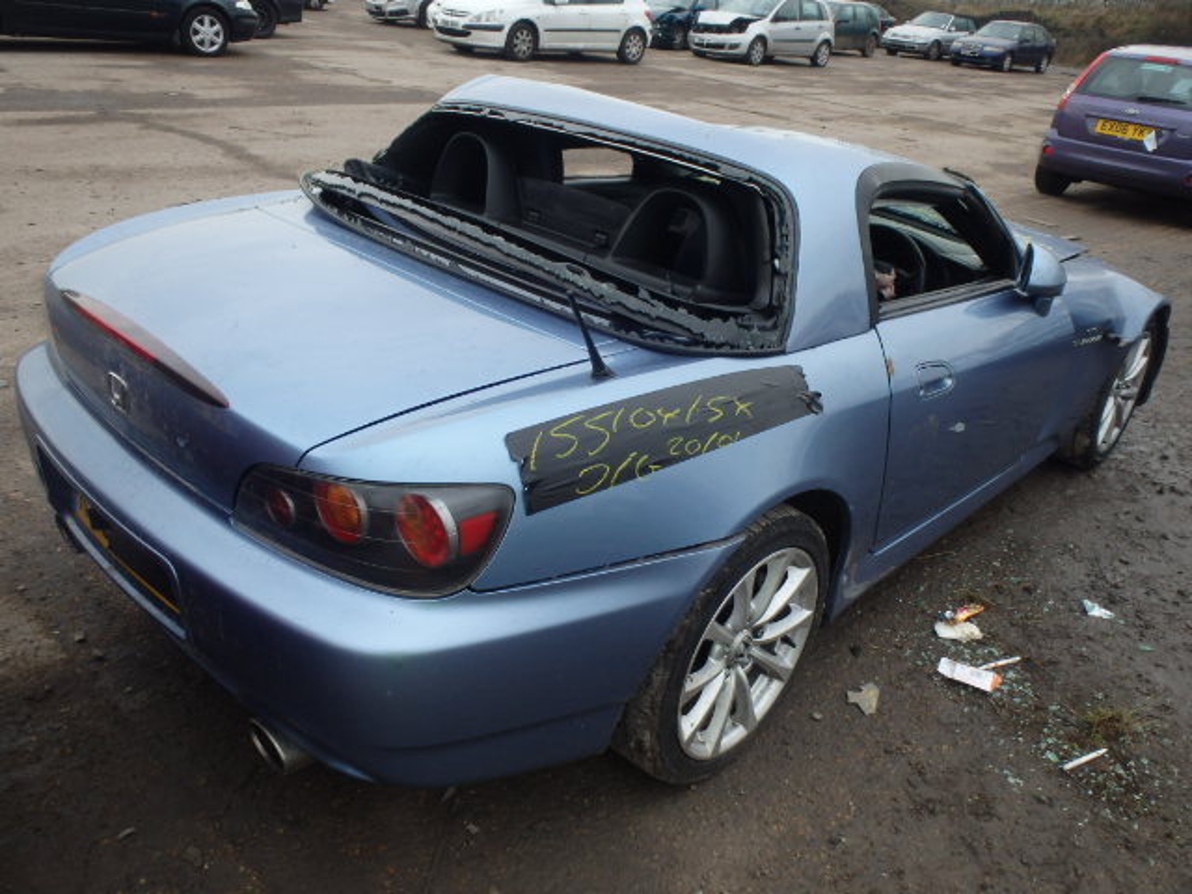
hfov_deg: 63.4
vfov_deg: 49.7
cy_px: 447
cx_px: 596
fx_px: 964
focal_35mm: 28
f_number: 3.9
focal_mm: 5
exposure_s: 1/60
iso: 160
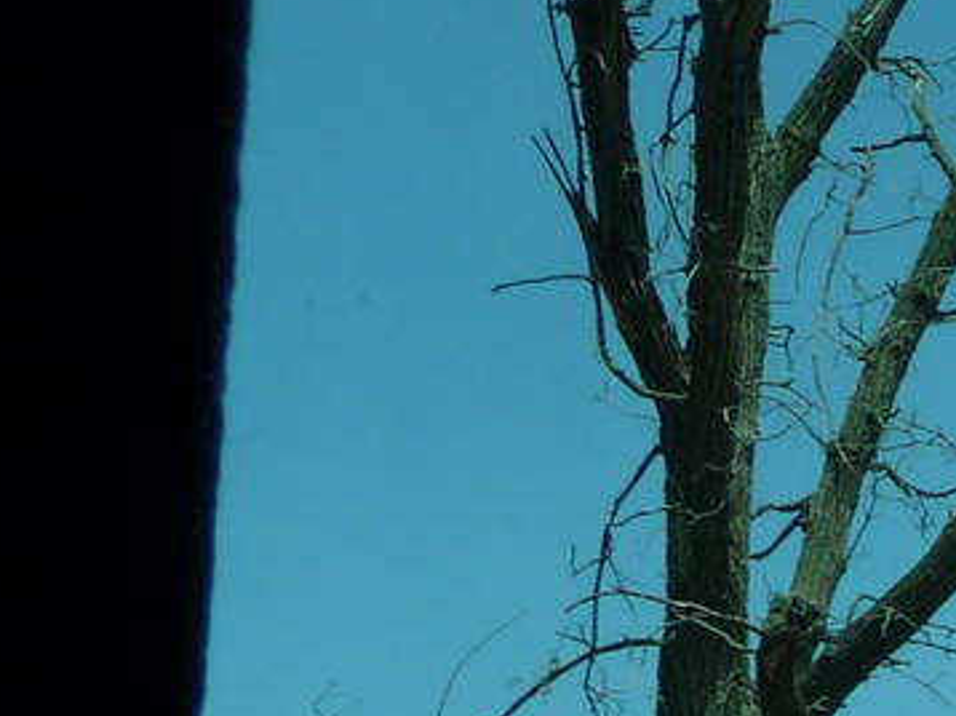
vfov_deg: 8.8
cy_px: 1325
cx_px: 2094
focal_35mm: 161
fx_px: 4443
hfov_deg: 10.9
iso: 100
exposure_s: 1/640
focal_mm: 6
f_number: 3.7
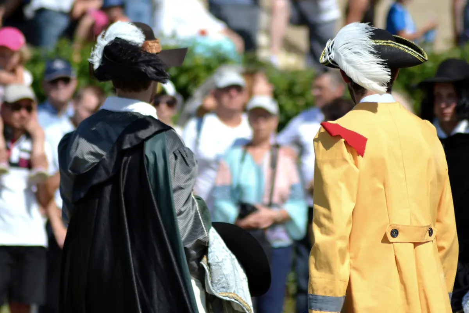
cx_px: 234
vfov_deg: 3.1
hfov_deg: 4.6
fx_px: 5862
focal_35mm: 450
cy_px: 156
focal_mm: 300
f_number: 6.3
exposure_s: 1/2000
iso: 400
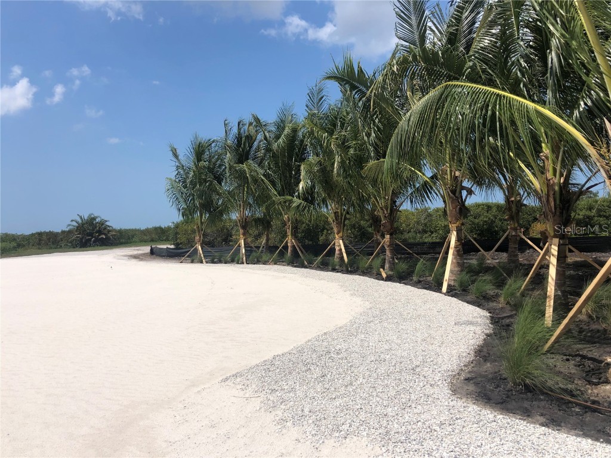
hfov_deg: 63.4
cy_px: 229
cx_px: 306
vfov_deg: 49.7
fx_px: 494
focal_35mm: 28
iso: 25
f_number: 1.8
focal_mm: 4
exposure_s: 1/4878
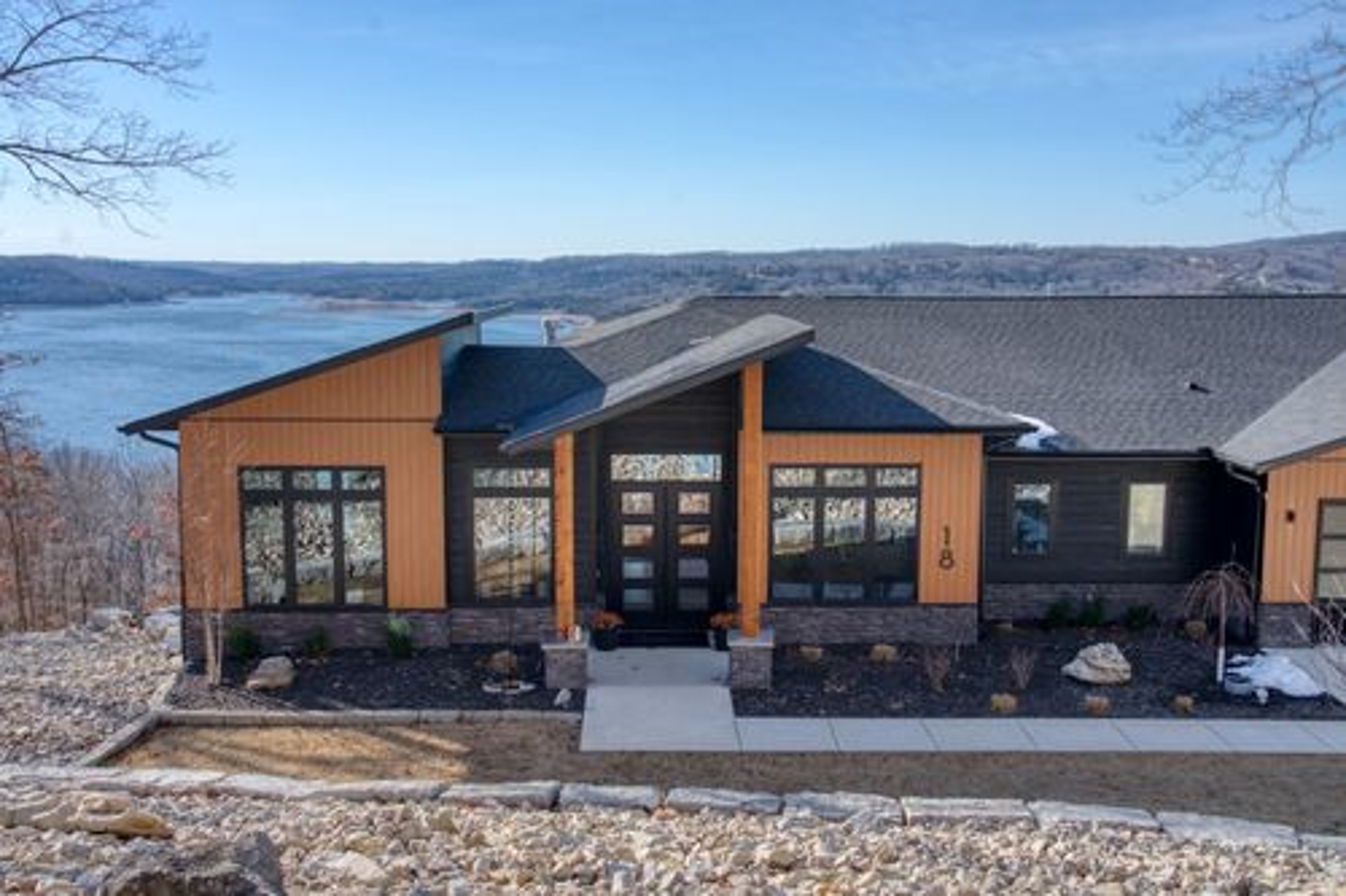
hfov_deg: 55.8
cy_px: 448
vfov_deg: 38.9
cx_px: 673
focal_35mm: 34
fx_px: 1271
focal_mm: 34
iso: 50
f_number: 4
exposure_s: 1/40
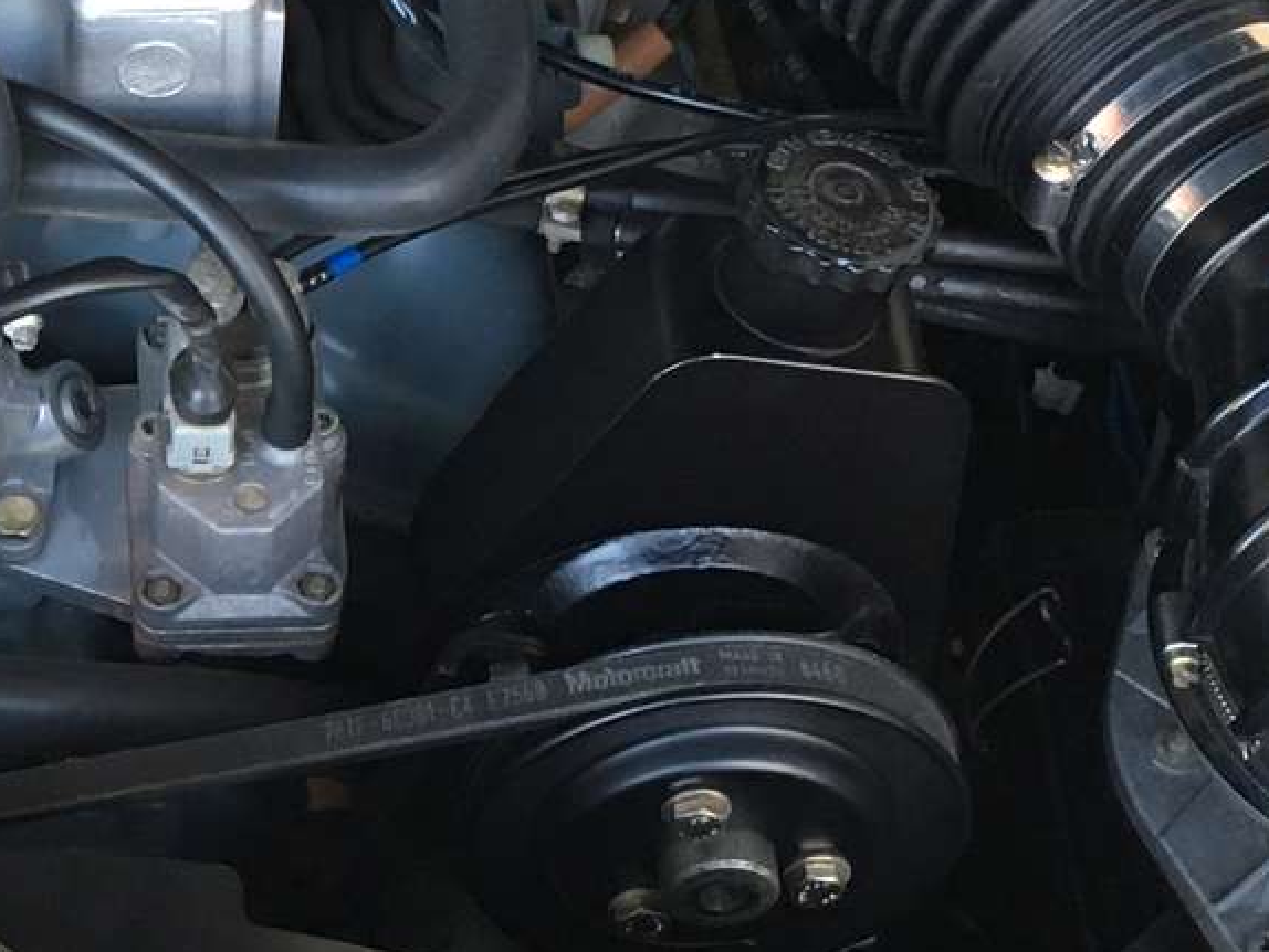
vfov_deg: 14.6
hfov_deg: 18.8
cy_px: 570
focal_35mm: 101
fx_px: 3704
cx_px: -64
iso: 160
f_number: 2.2
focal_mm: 4.15
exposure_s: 1/33
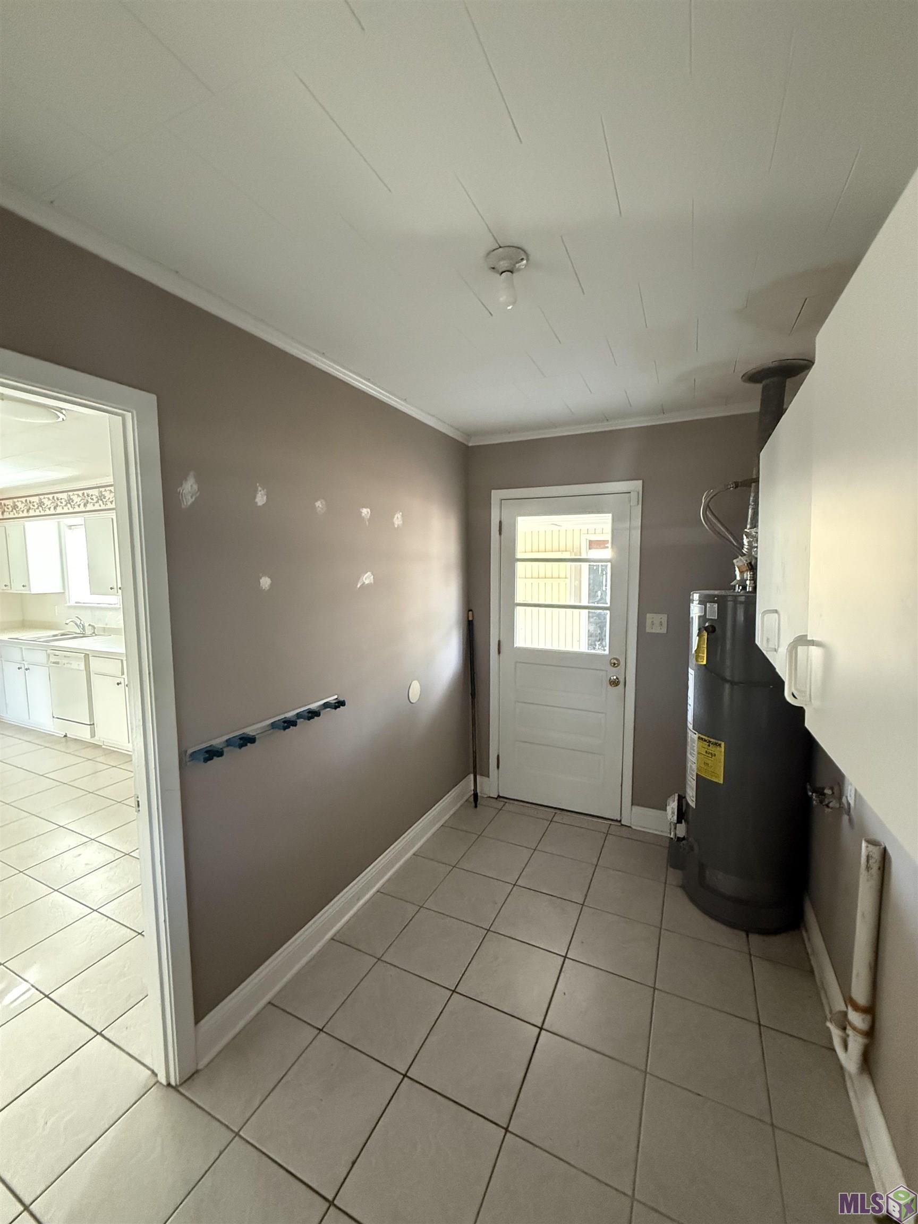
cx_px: 459
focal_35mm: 14
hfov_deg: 85.7
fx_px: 495
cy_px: 612
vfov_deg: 102.1
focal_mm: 2.22
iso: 1000
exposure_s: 1/60
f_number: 2.2
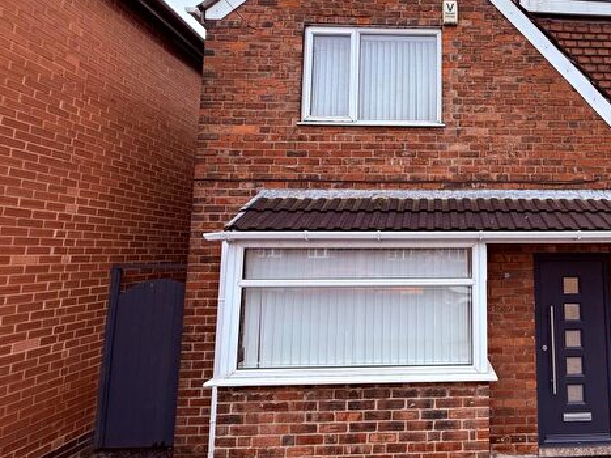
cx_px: 453
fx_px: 371
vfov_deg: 63.3
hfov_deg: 73.8
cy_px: 207
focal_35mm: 21
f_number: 2.2
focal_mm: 2.22
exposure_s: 1/99
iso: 100
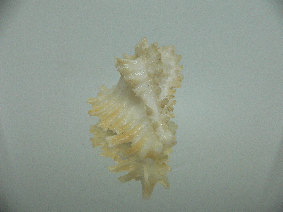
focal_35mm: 35
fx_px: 286
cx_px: 142
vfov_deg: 40.7
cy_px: 106
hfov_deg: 52.6
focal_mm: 4.6
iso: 200
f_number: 2.8
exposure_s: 1/60
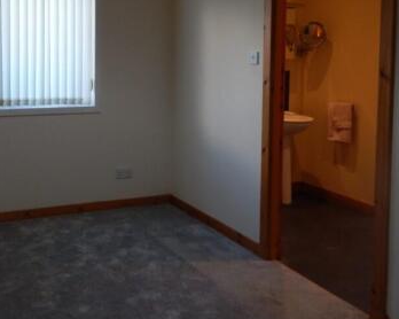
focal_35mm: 36
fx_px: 425
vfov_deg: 40.1
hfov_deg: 48.1
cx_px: 92
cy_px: 83
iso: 125
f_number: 3
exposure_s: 1/30
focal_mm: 4
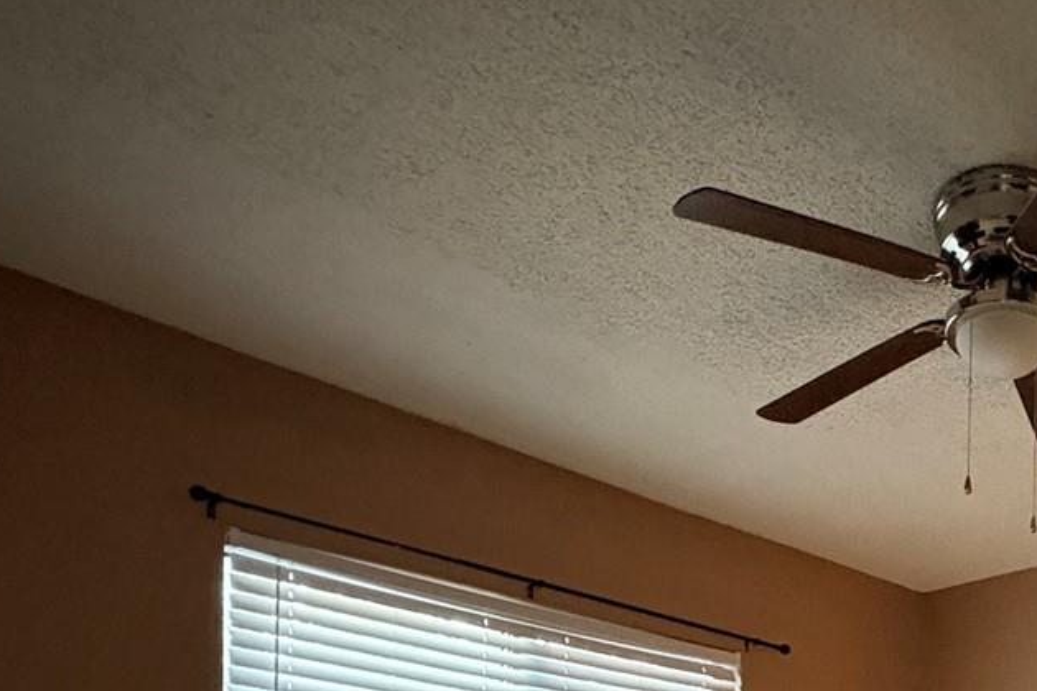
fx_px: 1066
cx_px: 1004
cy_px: 916
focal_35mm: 37
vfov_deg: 28.8
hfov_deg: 45.1
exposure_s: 1/40
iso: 800
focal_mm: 2.22
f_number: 2.2
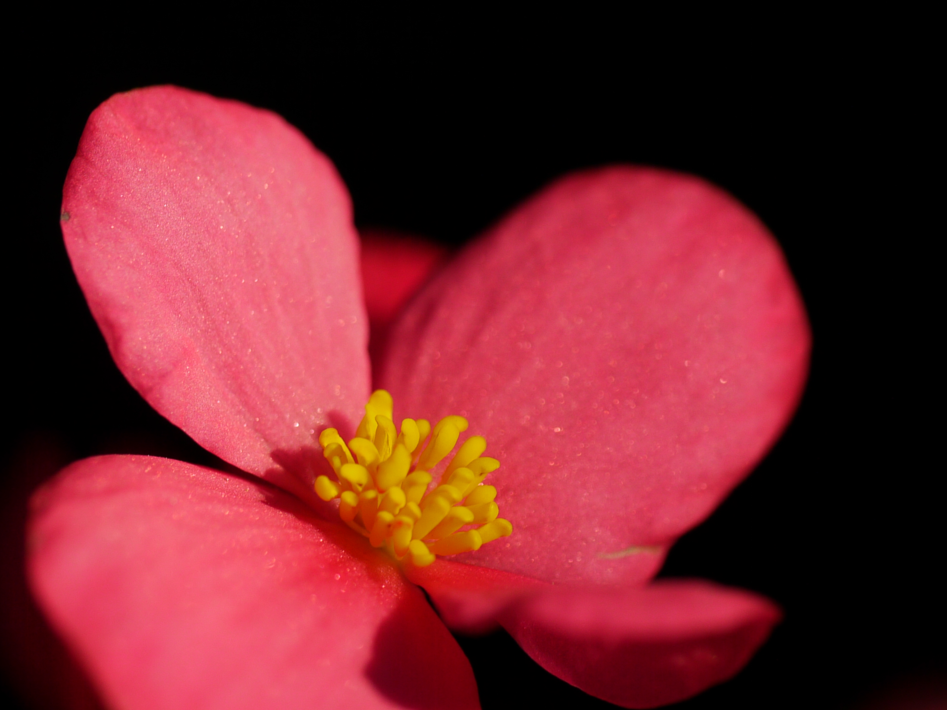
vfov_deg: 8.5
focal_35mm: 174
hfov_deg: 11.3
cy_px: 431
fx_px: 4760
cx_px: 668
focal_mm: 45
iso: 100
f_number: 3.2
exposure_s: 1/250
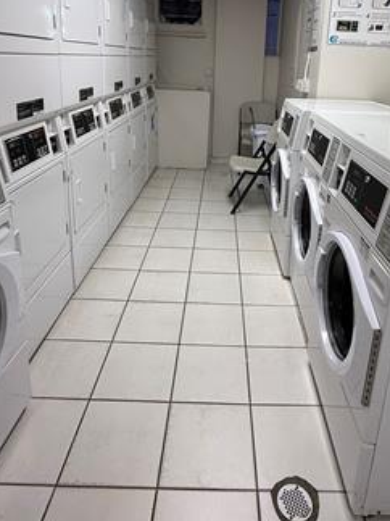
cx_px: 227
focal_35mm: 26
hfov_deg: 52.8
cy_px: 166
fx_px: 391
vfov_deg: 65.2
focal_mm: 2.22
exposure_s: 1/120
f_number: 2.2
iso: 160
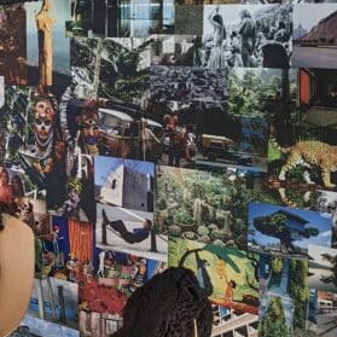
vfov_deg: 22.2
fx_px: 859
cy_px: 134
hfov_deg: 20.4
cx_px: -95
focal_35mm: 78
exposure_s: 1/50.4
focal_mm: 6.81
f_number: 1.85
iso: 83
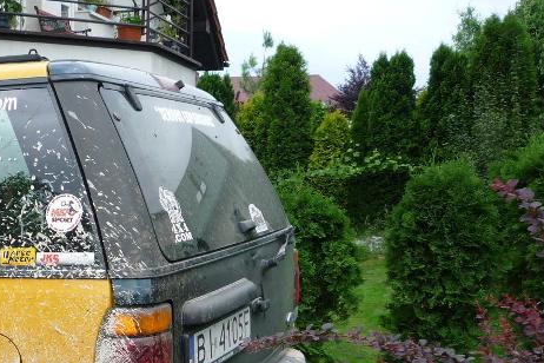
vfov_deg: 24.6
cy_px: 293
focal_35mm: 54
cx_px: 102
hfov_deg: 35.6
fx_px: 816
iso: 125
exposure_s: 1/30
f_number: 3.3
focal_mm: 5.2
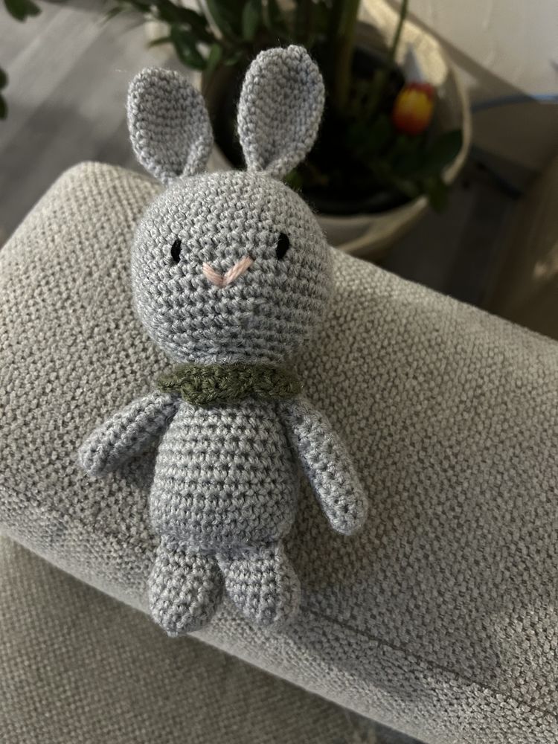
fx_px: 559
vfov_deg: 67.3
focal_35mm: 26
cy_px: 372
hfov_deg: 53.1
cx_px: 279
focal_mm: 5.7
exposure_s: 1/31
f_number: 1.5
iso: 640
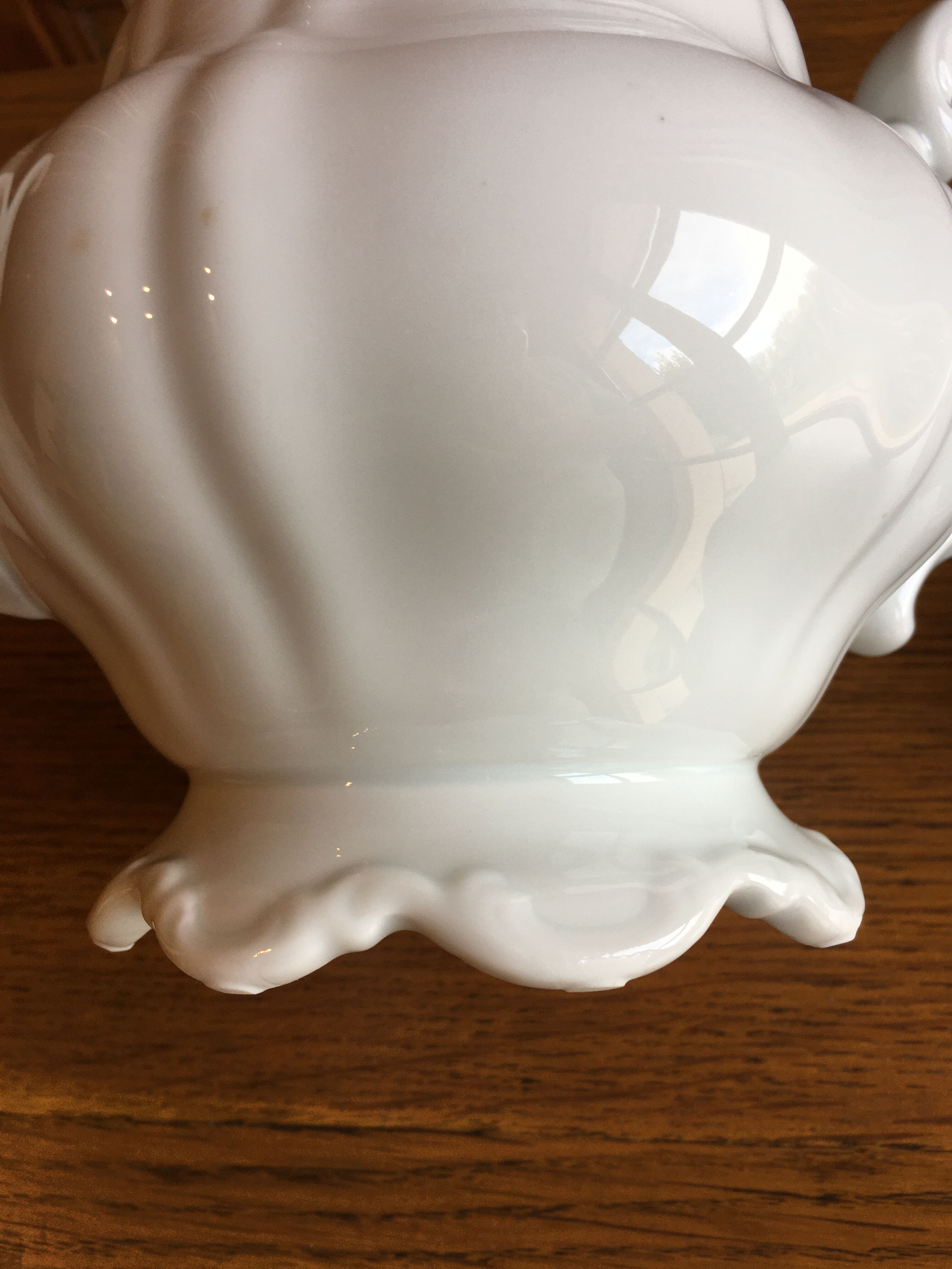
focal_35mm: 29
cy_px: 634
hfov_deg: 48.2
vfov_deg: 61.7
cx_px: 476
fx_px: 1063
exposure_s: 1/50
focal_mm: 4.15
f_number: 2.2
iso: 25
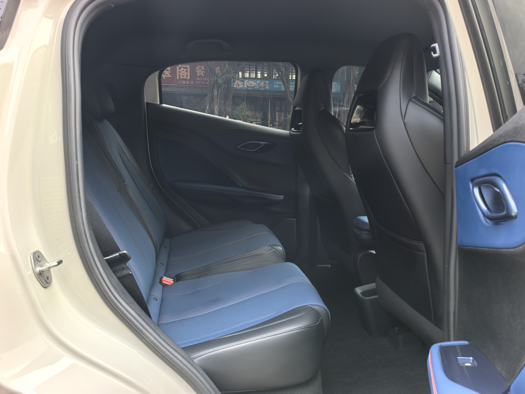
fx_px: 409
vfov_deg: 51.4
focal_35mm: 27
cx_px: 262
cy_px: 197
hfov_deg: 65.3
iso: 250
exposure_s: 1/100
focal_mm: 6.98
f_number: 4
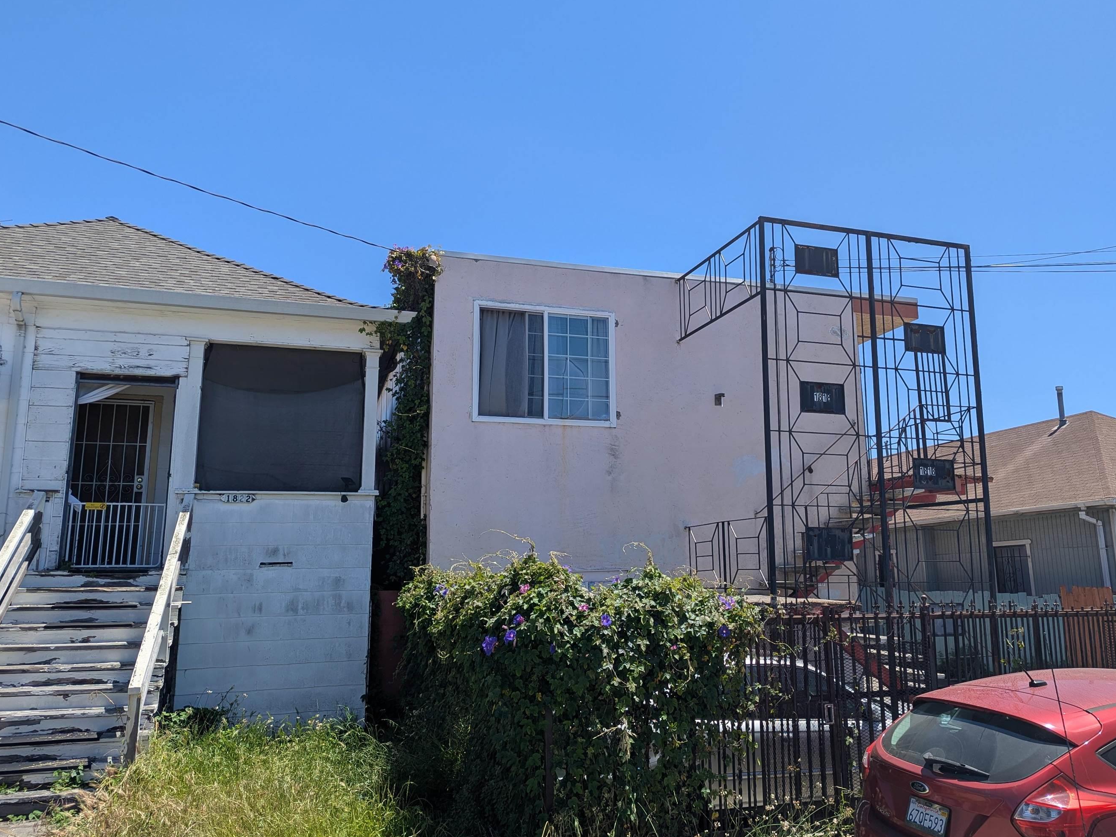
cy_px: 412
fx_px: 903
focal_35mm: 28
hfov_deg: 63.2
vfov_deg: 49.7
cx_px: 628
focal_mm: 6.81
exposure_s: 1/1664
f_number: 1.85
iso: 45
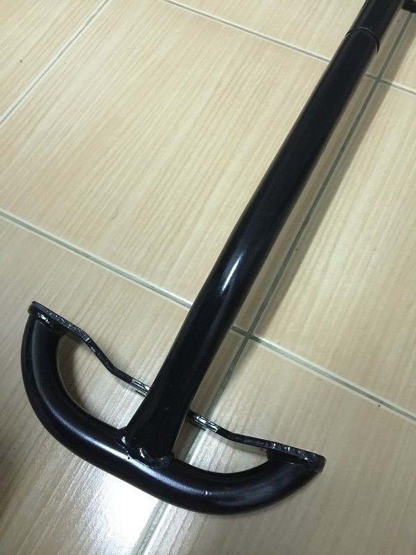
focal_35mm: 29
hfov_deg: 48.2
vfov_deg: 61.7
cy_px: 278
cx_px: 208
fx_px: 465
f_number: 2.2
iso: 200
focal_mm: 4.15
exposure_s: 1/4
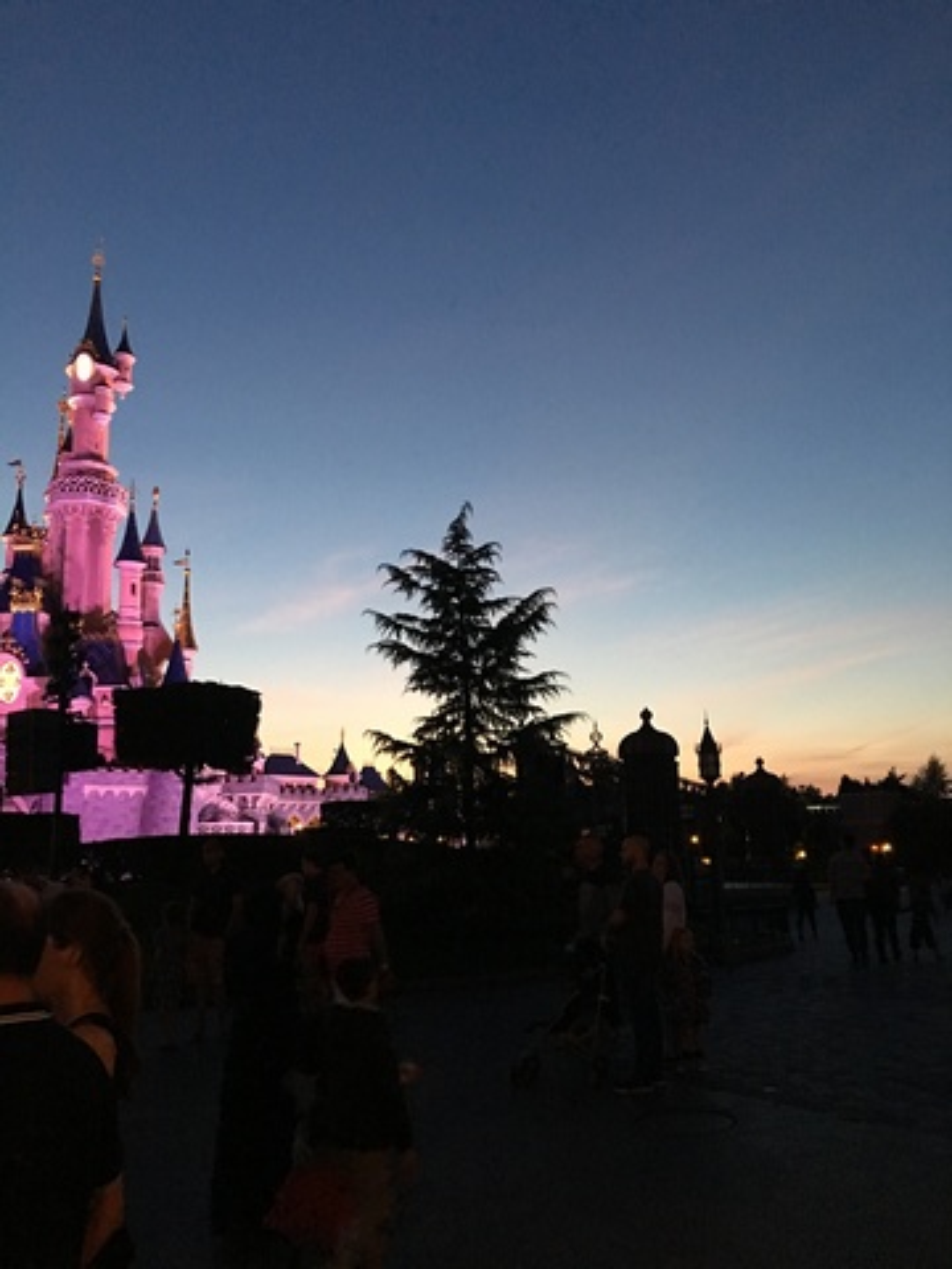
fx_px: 1063
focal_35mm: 29
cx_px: 476
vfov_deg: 61.7
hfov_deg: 48.2
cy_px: 634
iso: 160
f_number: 2.2
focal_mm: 4.15
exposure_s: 1/8
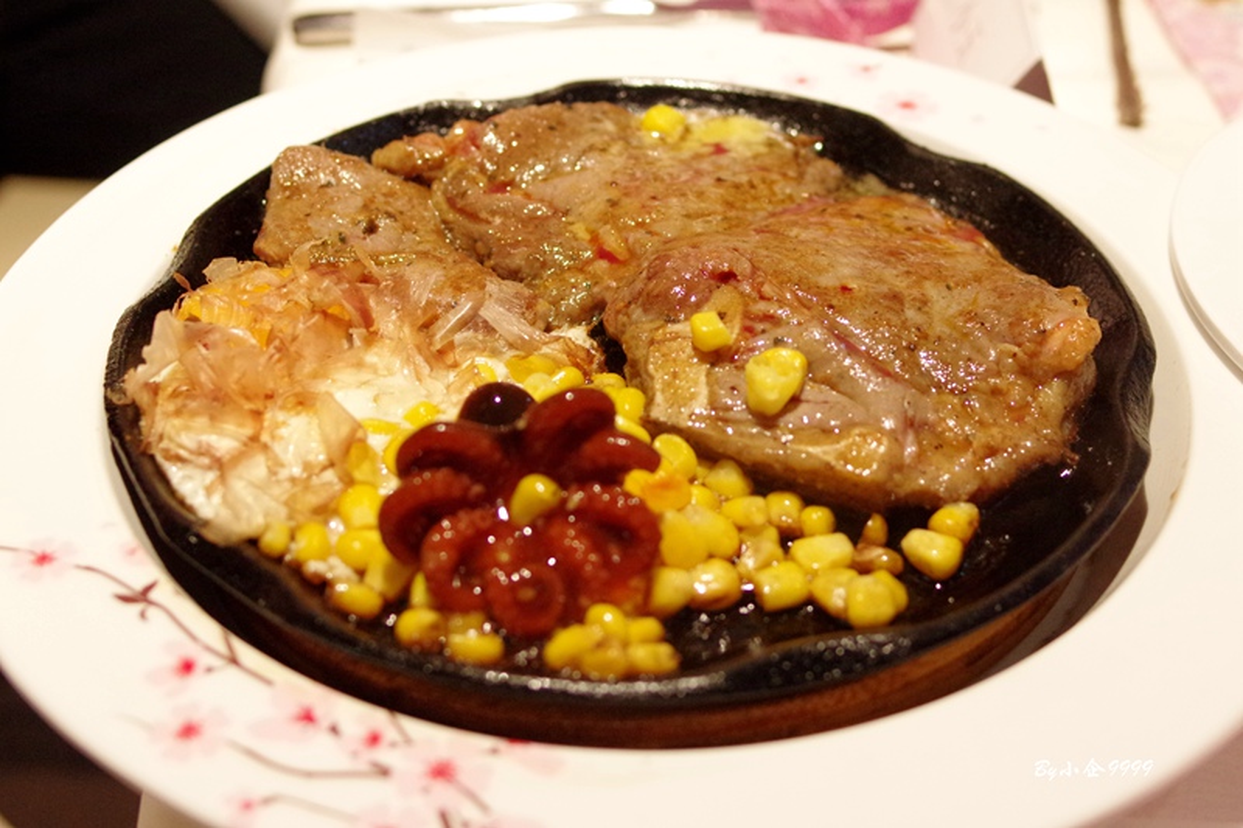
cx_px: 622
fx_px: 1588
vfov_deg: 29.2
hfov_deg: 42.8
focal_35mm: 46
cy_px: 414
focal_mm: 31
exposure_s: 1/250
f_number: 3.5
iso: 3200
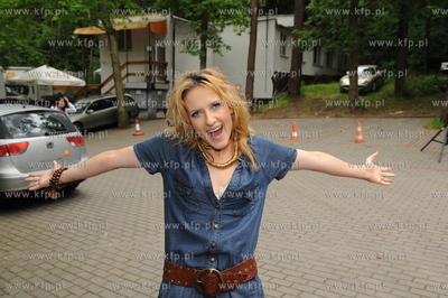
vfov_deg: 38.8
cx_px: 224
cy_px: 149
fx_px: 423
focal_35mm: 34
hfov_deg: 55.8
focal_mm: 34
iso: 800
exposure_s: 1/250
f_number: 5.6
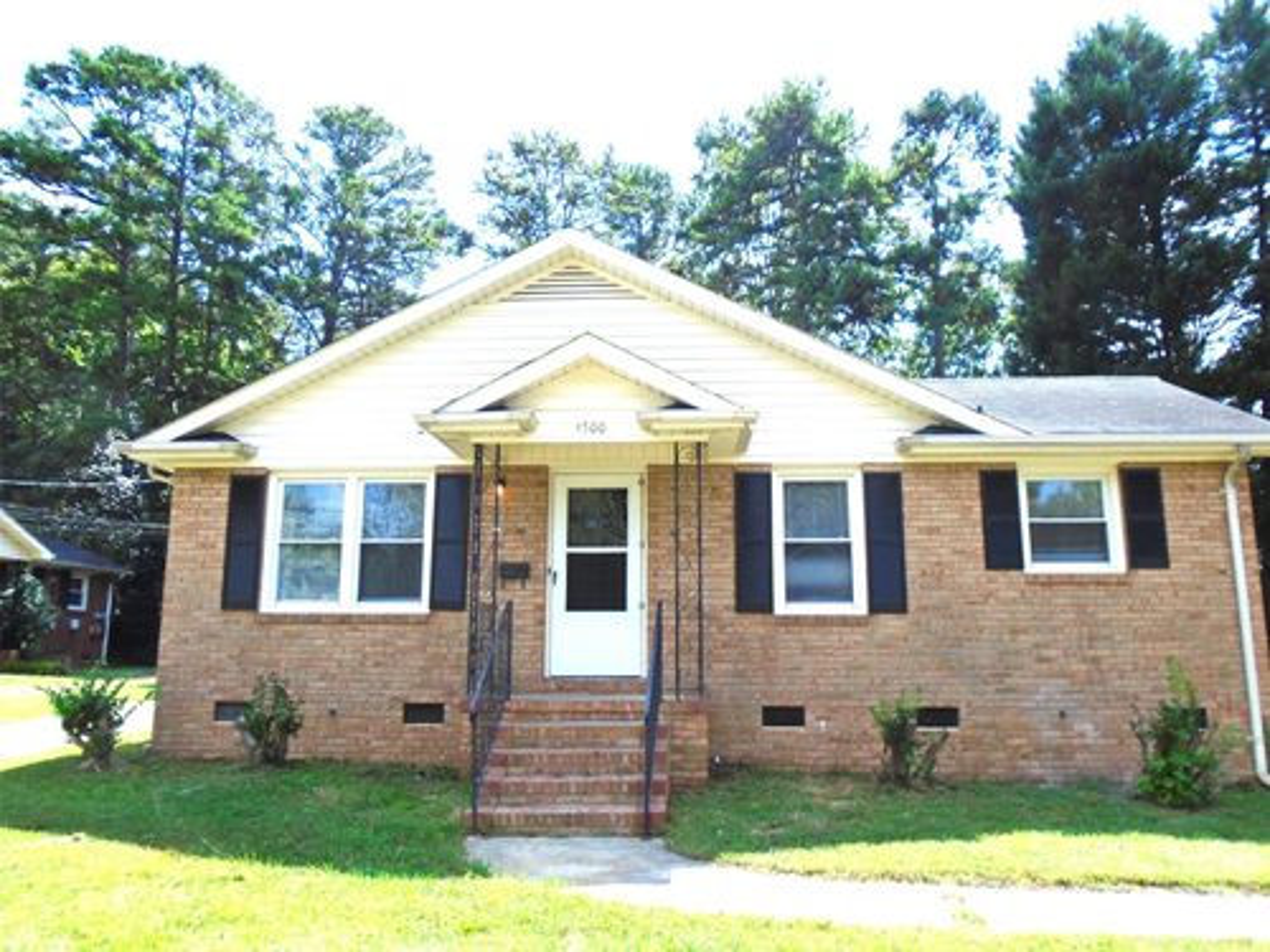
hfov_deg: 67.3
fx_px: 954
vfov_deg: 53.1
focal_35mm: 26
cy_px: 476
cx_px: 635
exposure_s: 1/640
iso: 100
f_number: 3.2
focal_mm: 4.6
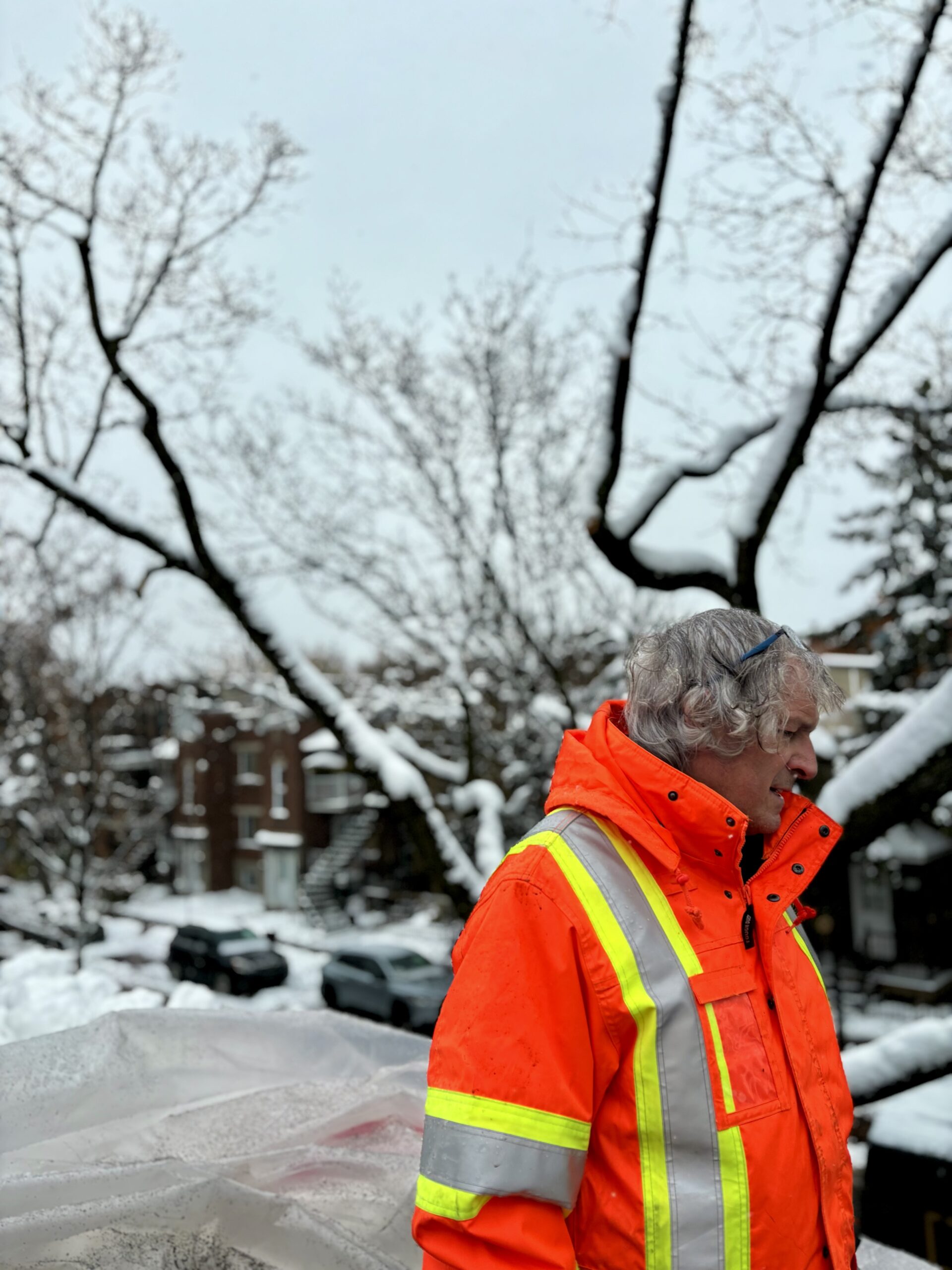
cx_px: 476
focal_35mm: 26
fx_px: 953
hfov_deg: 53.1
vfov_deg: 67.3
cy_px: 635
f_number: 1.6
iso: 50
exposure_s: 1/1477
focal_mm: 5.96
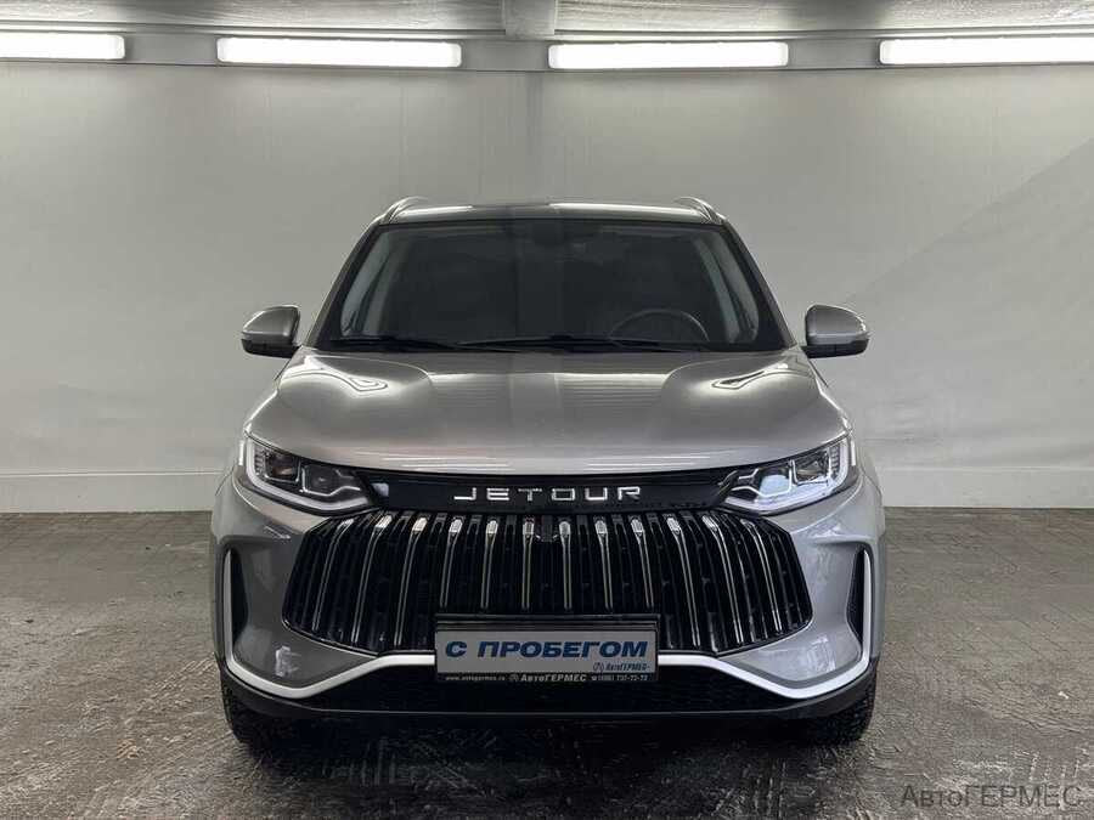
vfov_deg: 30.3
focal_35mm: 48
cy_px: 410
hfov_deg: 39.7
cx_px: 547
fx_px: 1517
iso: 50
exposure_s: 1/100
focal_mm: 6.76
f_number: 1.78
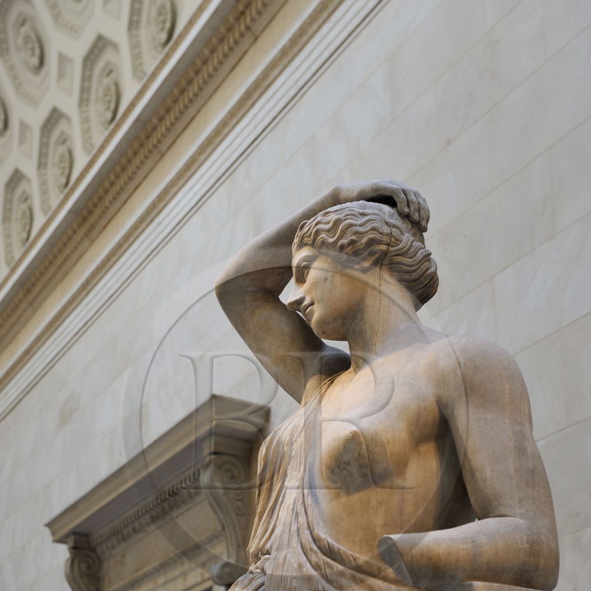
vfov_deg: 25.5
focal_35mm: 67
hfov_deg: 25.7
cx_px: 294
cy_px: 421
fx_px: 1294
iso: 200
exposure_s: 1/50
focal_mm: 52
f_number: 5
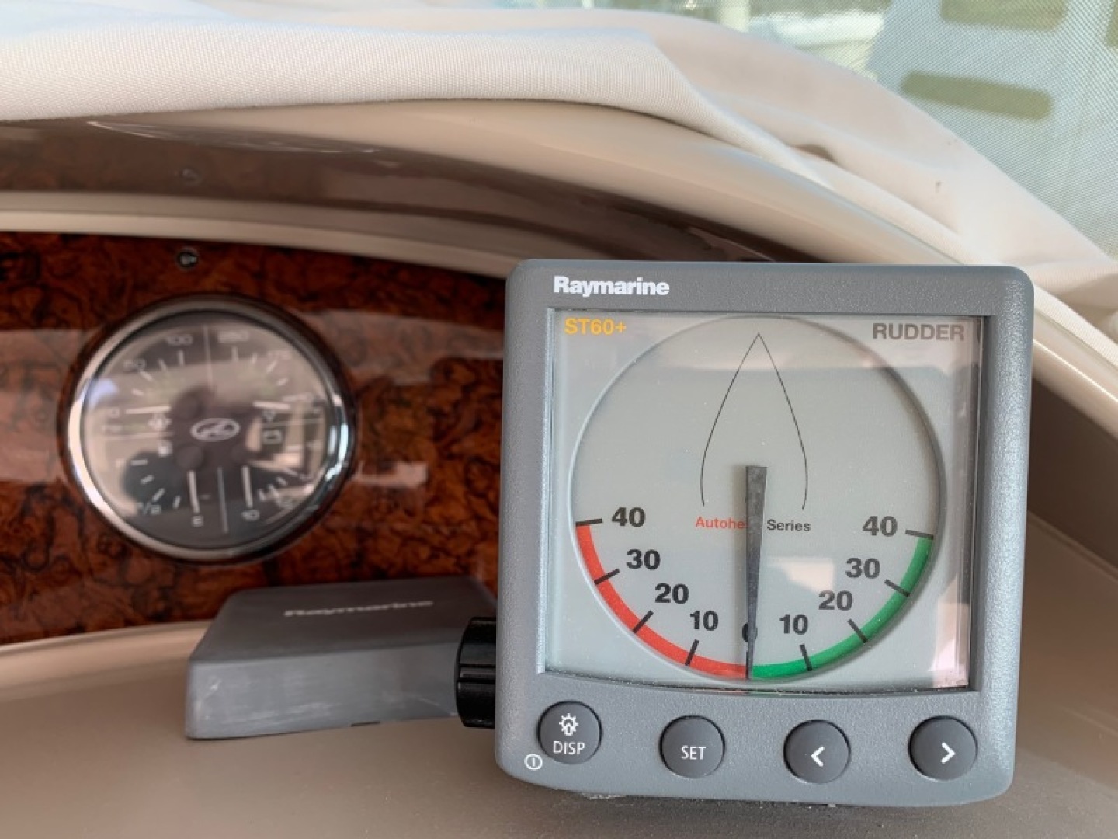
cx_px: 559
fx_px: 840
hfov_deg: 67.3
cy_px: 420
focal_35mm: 26
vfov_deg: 53.1
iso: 40
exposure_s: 1/122
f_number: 1.8
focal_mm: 4.25
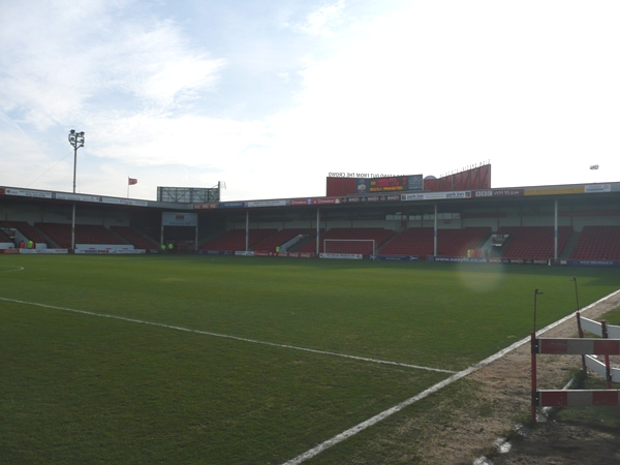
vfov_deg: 49.7
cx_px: 310
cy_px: 232
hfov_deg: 63.4
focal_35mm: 28
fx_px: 502
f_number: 8
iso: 100
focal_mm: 4.6
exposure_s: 1/200
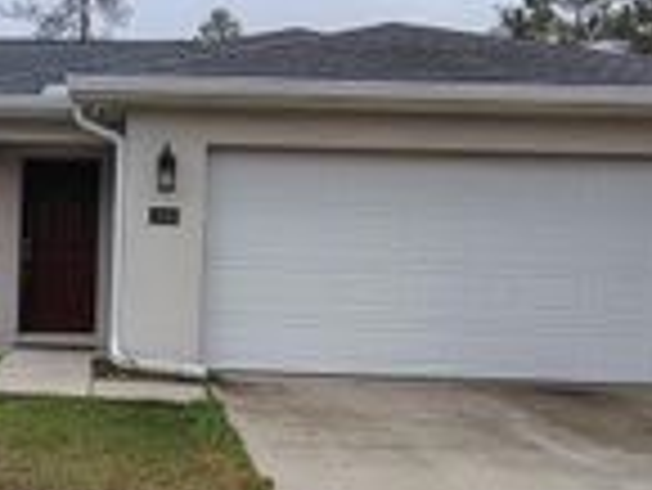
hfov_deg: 33.3
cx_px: 76
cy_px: 326
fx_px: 1037
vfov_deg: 26.4
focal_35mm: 55
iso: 100
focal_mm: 2.13
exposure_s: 1/290
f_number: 2.2
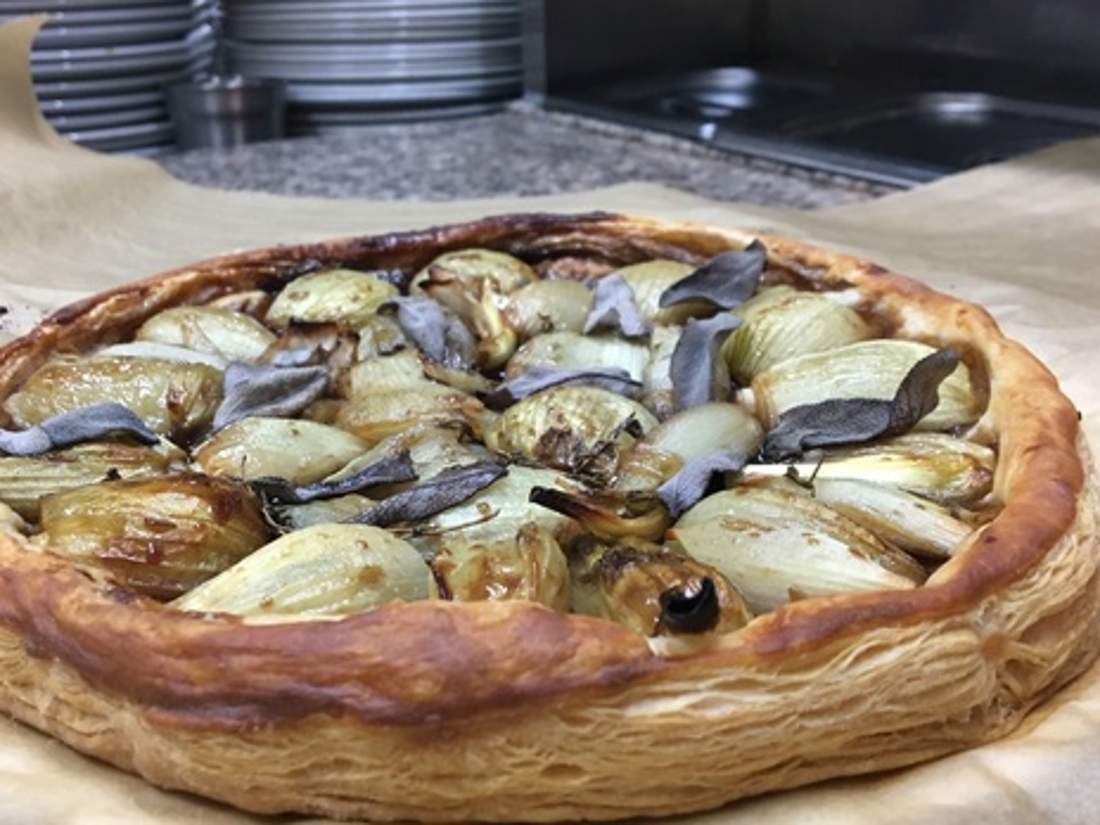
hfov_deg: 52.5
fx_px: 1112
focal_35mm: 35
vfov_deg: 40.7
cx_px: 481
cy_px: 436
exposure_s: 1/33
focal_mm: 4.15
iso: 160
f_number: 2.2
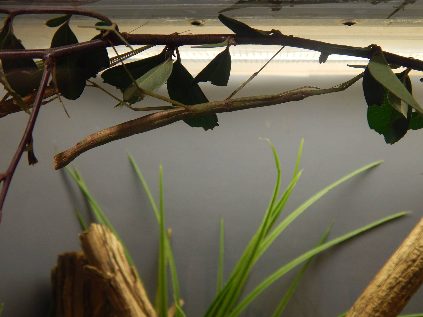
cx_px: 212
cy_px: 158
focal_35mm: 43
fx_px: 525
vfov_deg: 33.6
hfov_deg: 43.9
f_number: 3.6
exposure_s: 1/30
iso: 250
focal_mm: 7.7
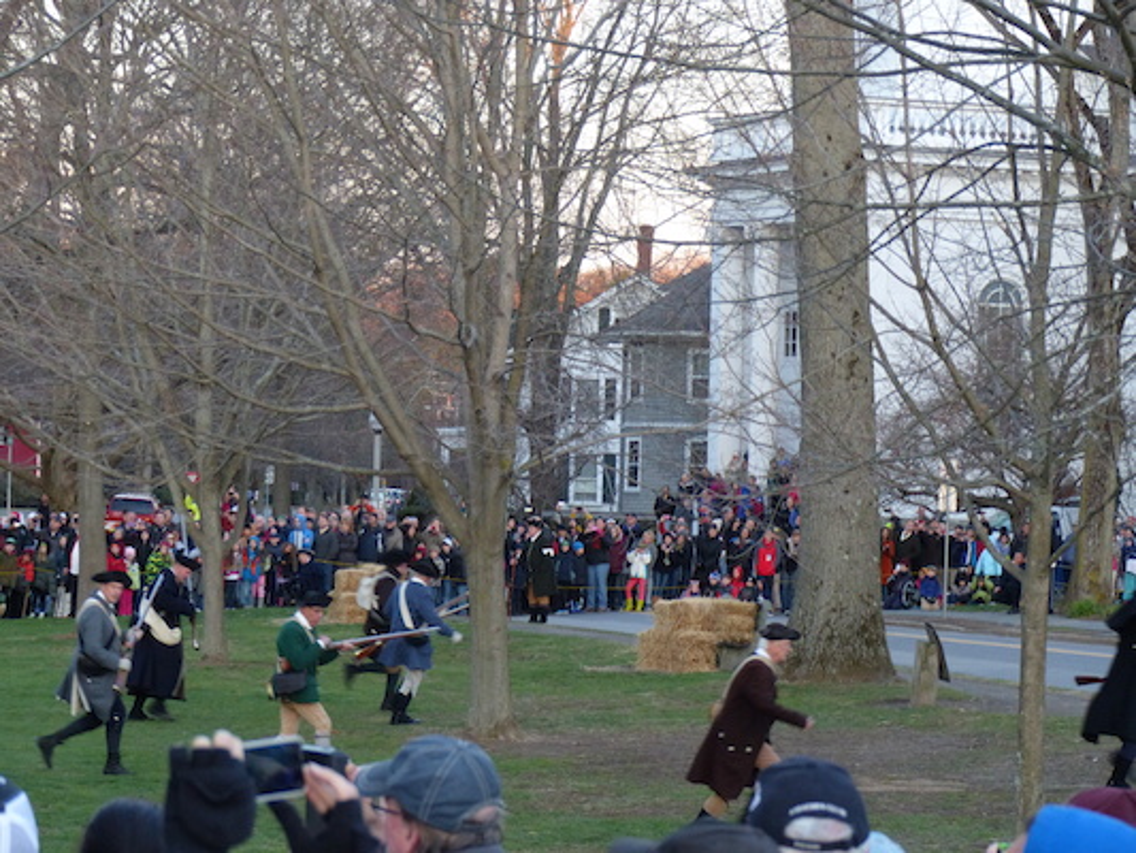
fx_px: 4924
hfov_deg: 13.2
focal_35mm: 150
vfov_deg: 9.9
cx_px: 568
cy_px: 426
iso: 320
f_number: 2.8
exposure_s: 1/80
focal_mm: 27
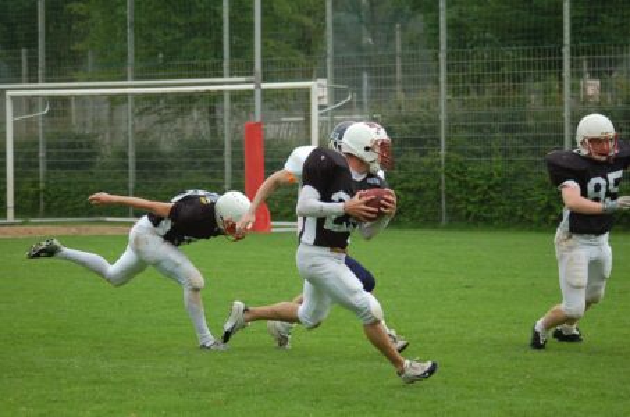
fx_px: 2148
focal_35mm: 123
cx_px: 315
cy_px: 208
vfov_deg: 11.1
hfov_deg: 16.7
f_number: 4
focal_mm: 82
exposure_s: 1/1000
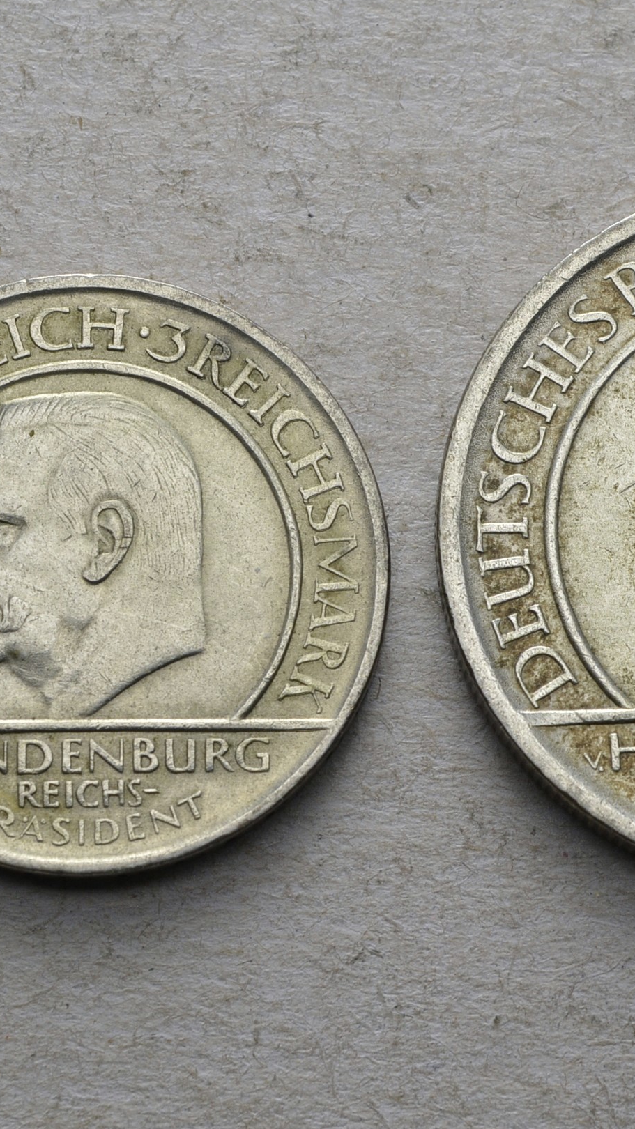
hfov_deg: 9.8
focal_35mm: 124
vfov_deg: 17.3
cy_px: 563
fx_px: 3713
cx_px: 417
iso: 400
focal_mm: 52
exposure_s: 1/250
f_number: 14
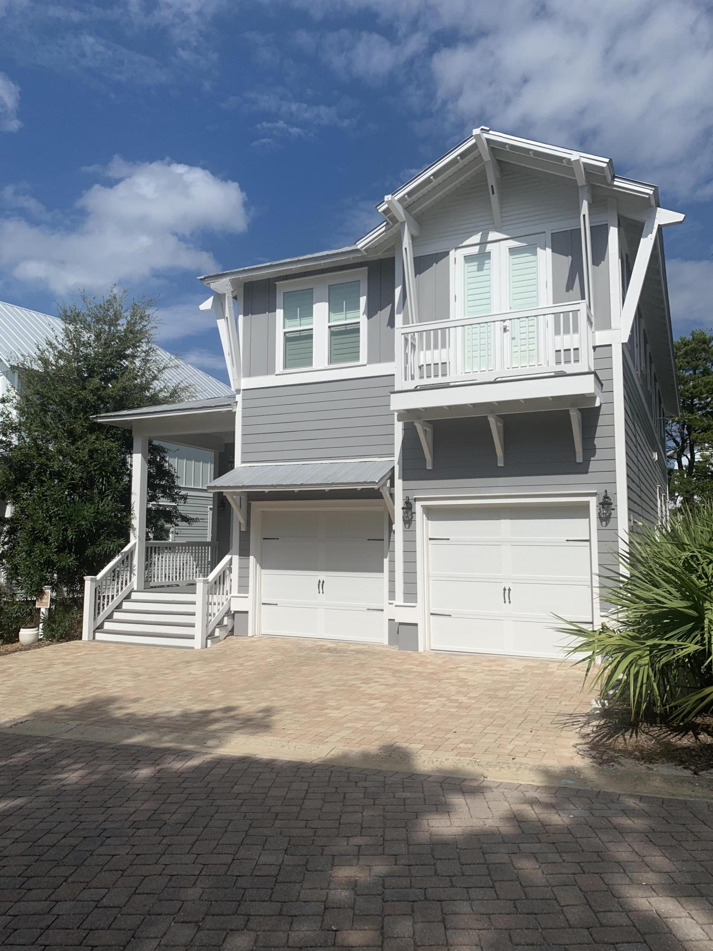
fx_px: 714
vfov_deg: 67.3
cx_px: 356
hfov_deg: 53.1
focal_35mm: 26
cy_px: 476
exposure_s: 1/5714
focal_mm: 4.25
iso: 25
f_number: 1.8
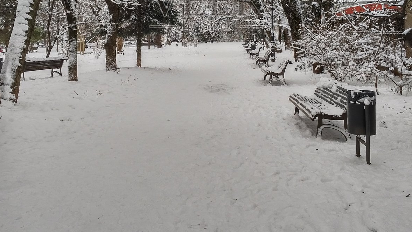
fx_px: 437
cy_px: 9
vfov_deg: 28.2
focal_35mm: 40
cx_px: 207
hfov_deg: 50.5
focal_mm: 4.75
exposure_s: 1/132
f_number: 2.2
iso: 107
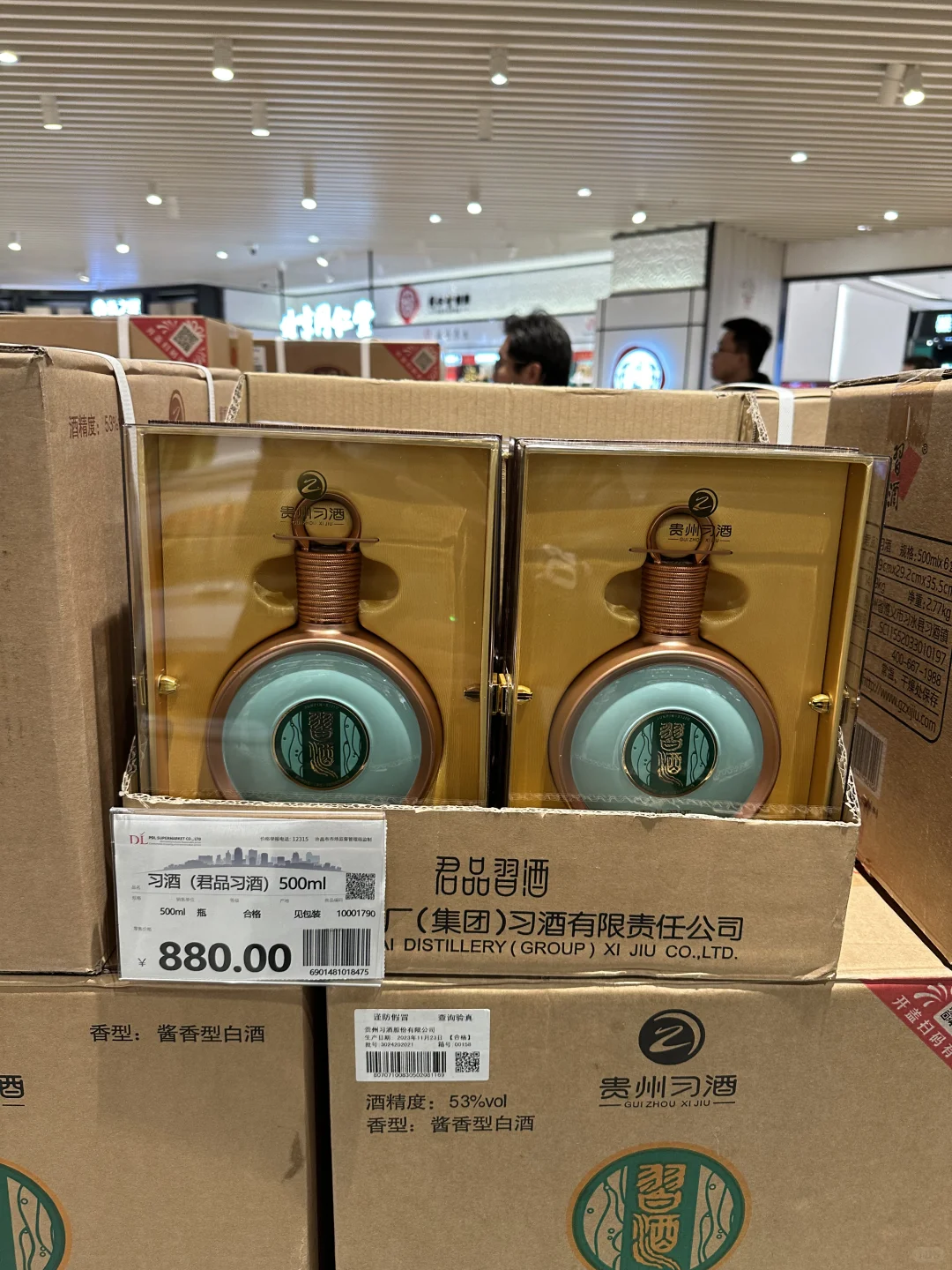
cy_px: 635
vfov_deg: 71.6
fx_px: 880
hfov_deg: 56.8
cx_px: 476
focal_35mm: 24
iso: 160
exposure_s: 1/100
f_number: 1.78
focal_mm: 6.86
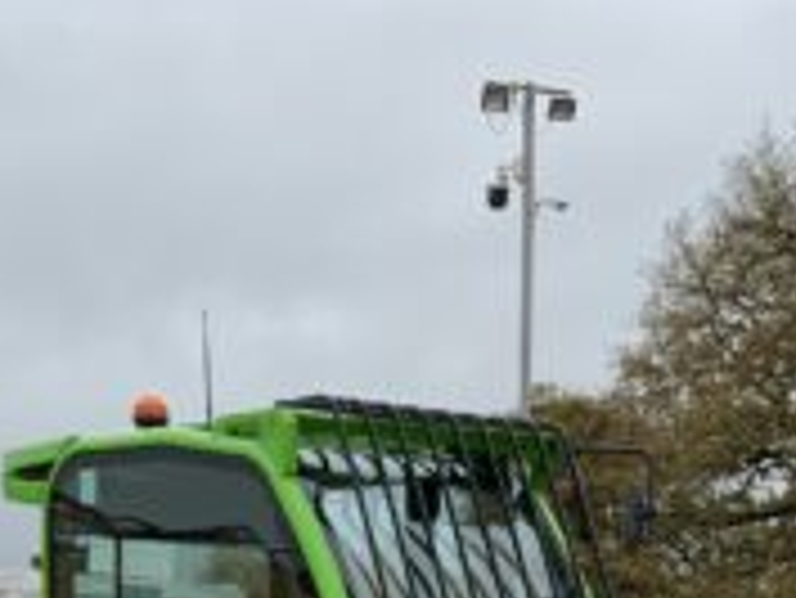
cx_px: 670
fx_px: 2416
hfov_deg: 18.5
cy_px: 886
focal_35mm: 105
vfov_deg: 13.3
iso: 16
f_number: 1.8
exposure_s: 1/425
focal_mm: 3
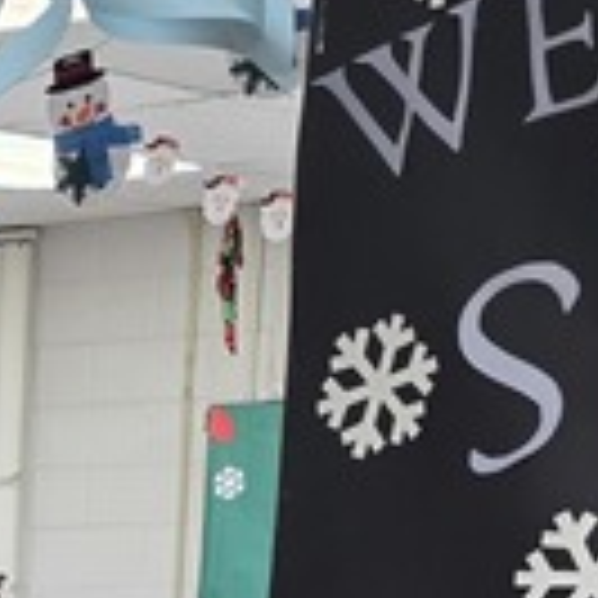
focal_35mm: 157
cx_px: -854
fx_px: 3069
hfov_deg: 9.8
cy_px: 1030
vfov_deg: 10.5
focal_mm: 6.3
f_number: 1.7
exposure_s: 1/67
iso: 100
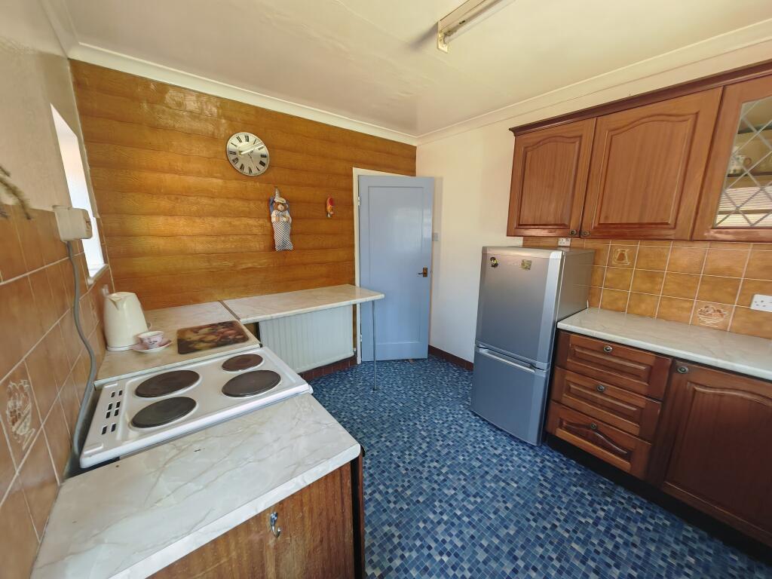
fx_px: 290
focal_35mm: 13
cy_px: 290
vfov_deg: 89.9
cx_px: 386
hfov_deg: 106.2
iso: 400
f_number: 2
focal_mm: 1.82
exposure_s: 1/33
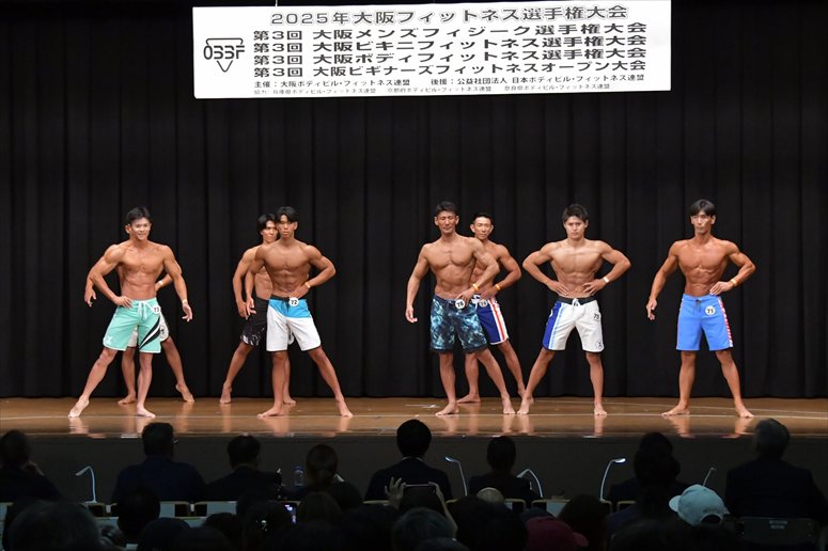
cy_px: 276
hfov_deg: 20.0
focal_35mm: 102
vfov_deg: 13.4
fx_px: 2345
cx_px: 414
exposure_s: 1/400
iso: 6400
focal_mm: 68
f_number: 5.6
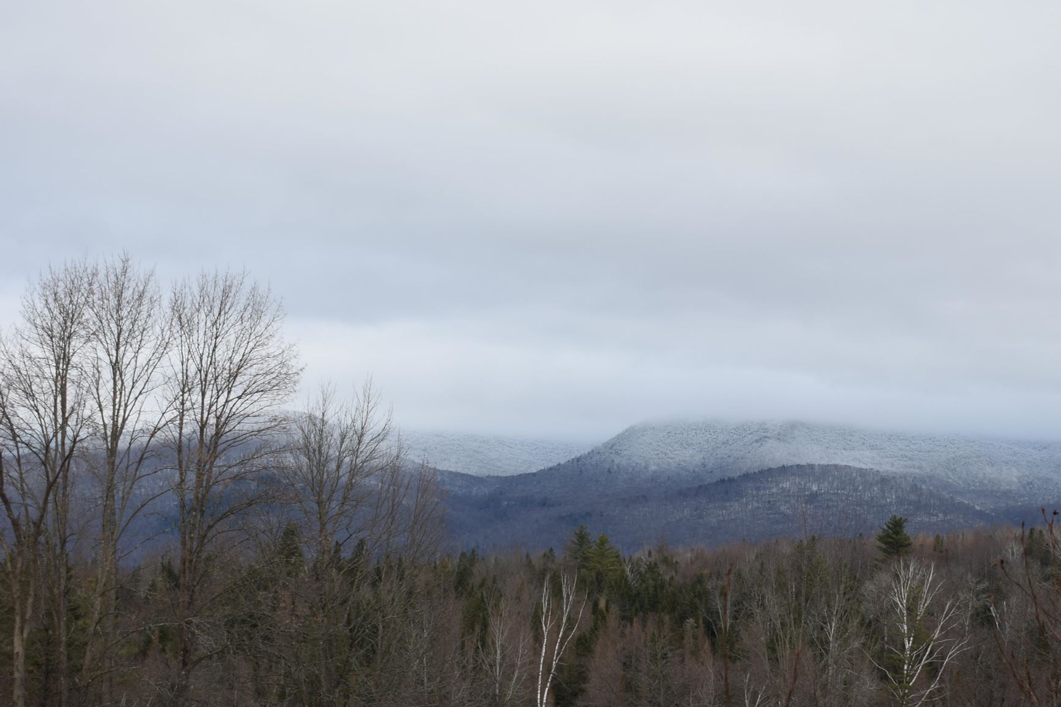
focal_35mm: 90
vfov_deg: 15.1
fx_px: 2653
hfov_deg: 22.6
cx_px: 635
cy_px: 501
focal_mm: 34
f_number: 5.6
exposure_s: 1/125
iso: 100
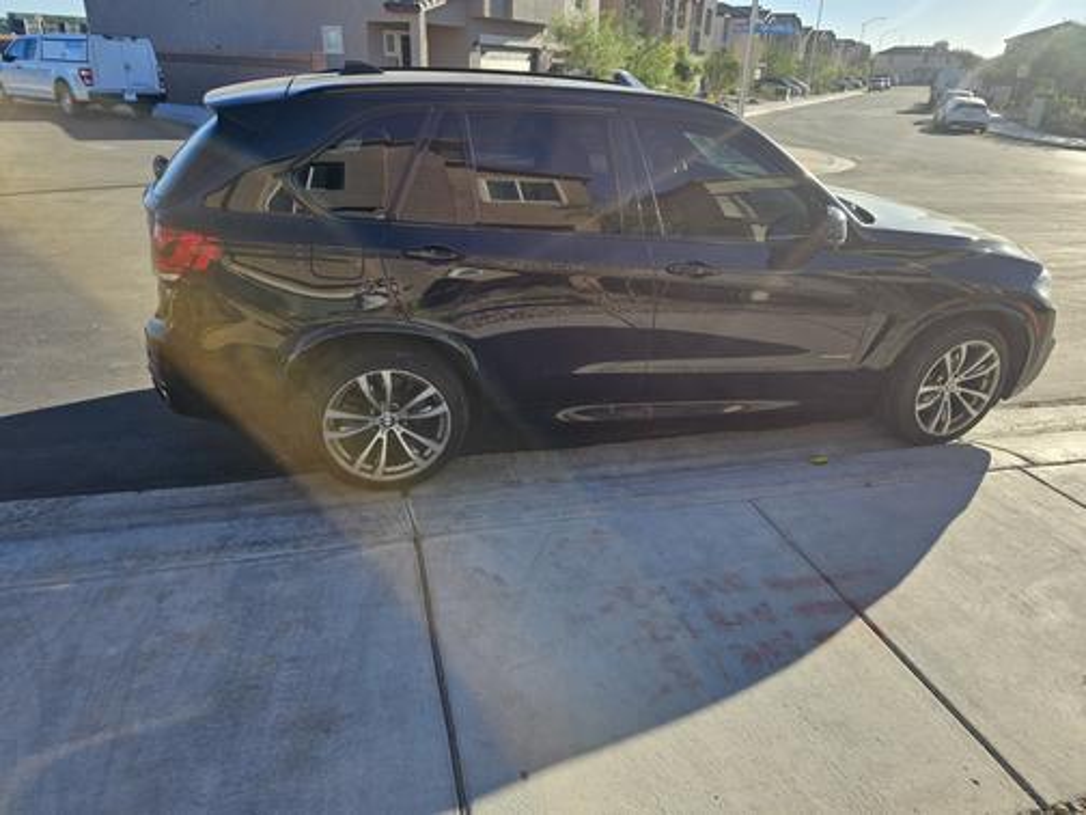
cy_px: 408
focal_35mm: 23
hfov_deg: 73.9
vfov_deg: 58.9
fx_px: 722
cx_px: 543
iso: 10
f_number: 1.7
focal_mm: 6.3
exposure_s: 1/421
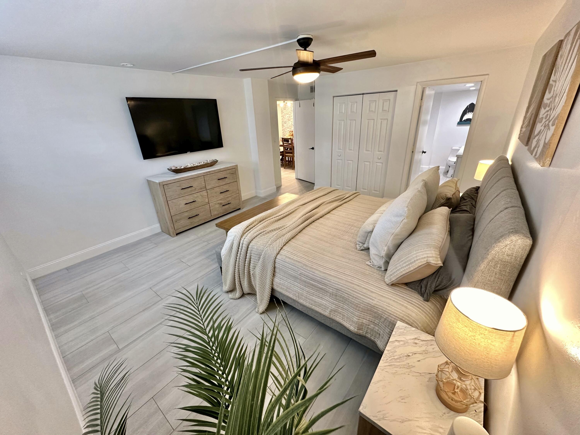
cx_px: 290
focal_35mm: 14
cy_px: 218
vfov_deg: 85.7
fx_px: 235
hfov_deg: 102.1
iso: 250
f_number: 2.2
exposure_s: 1/60
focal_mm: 2.22
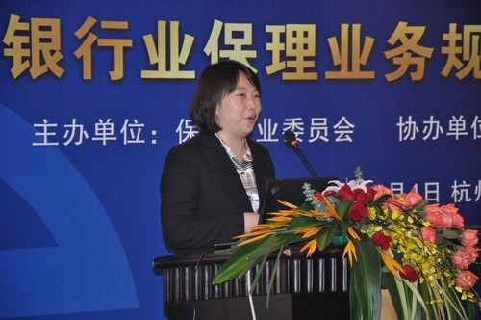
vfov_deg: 8.7
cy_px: 160
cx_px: 240
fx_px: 2102
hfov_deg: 13.1
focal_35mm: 158
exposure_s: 1/60
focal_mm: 105
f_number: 5.6
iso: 800
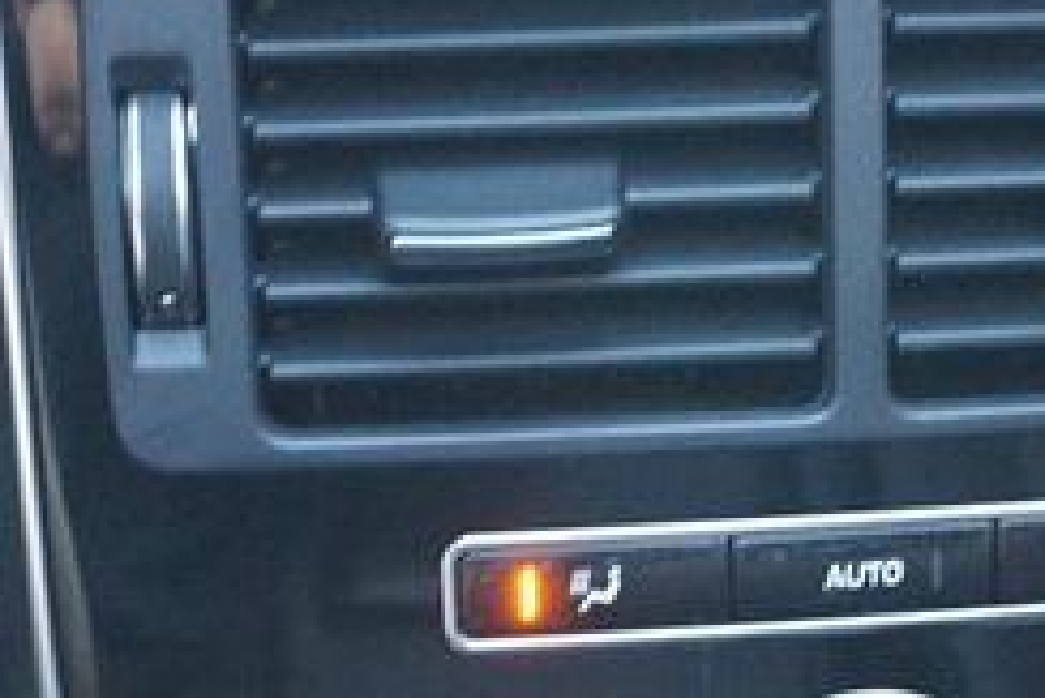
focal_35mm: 90
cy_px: 582
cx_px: 754
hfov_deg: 22.4
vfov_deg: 15.0
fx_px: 2623
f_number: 4
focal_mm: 23
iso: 3200
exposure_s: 1/13
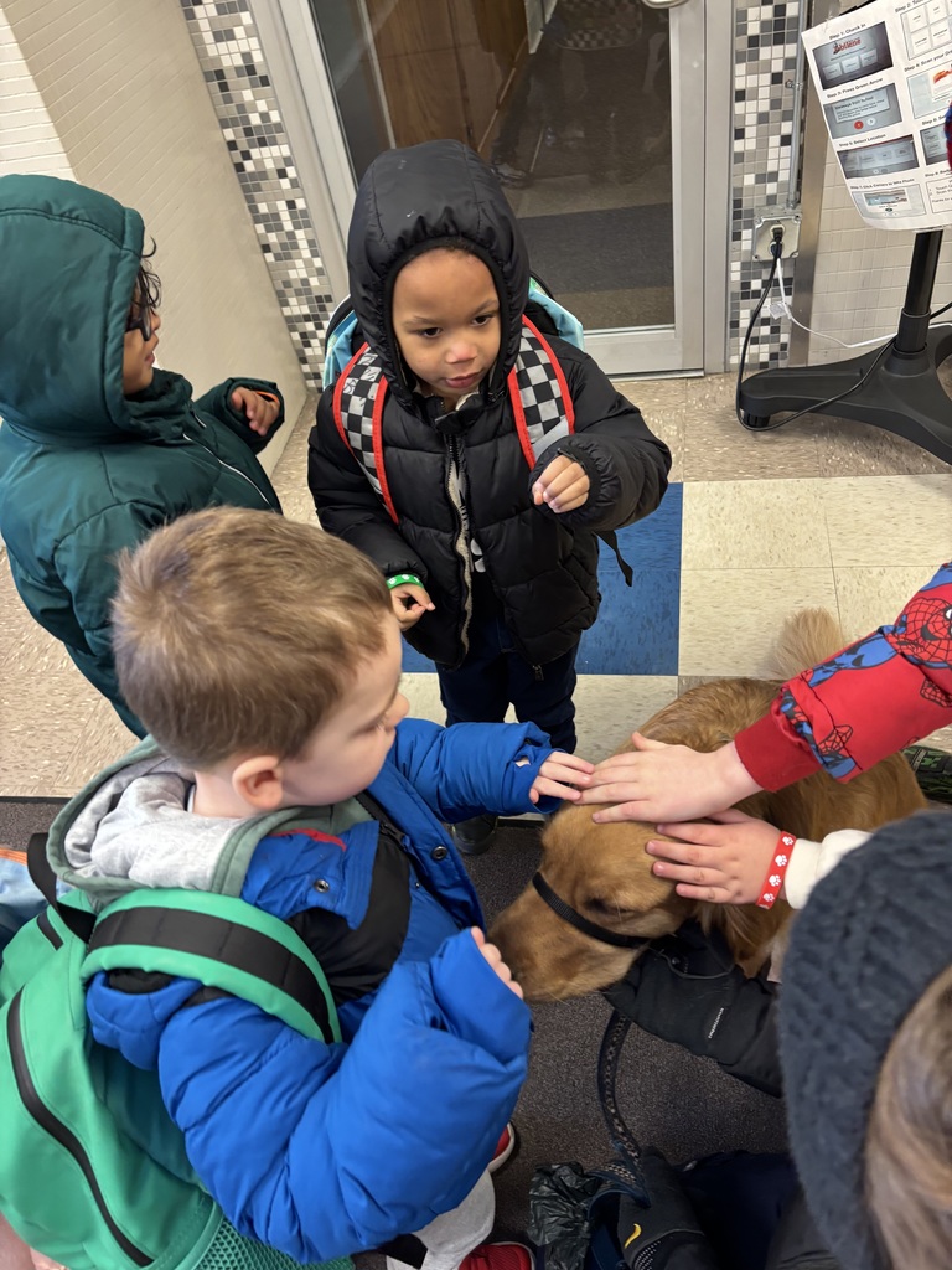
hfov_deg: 53.1
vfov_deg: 67.3
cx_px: 476
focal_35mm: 26
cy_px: 635
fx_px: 953
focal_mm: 5.96
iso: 200
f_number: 1.6
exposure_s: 1/60
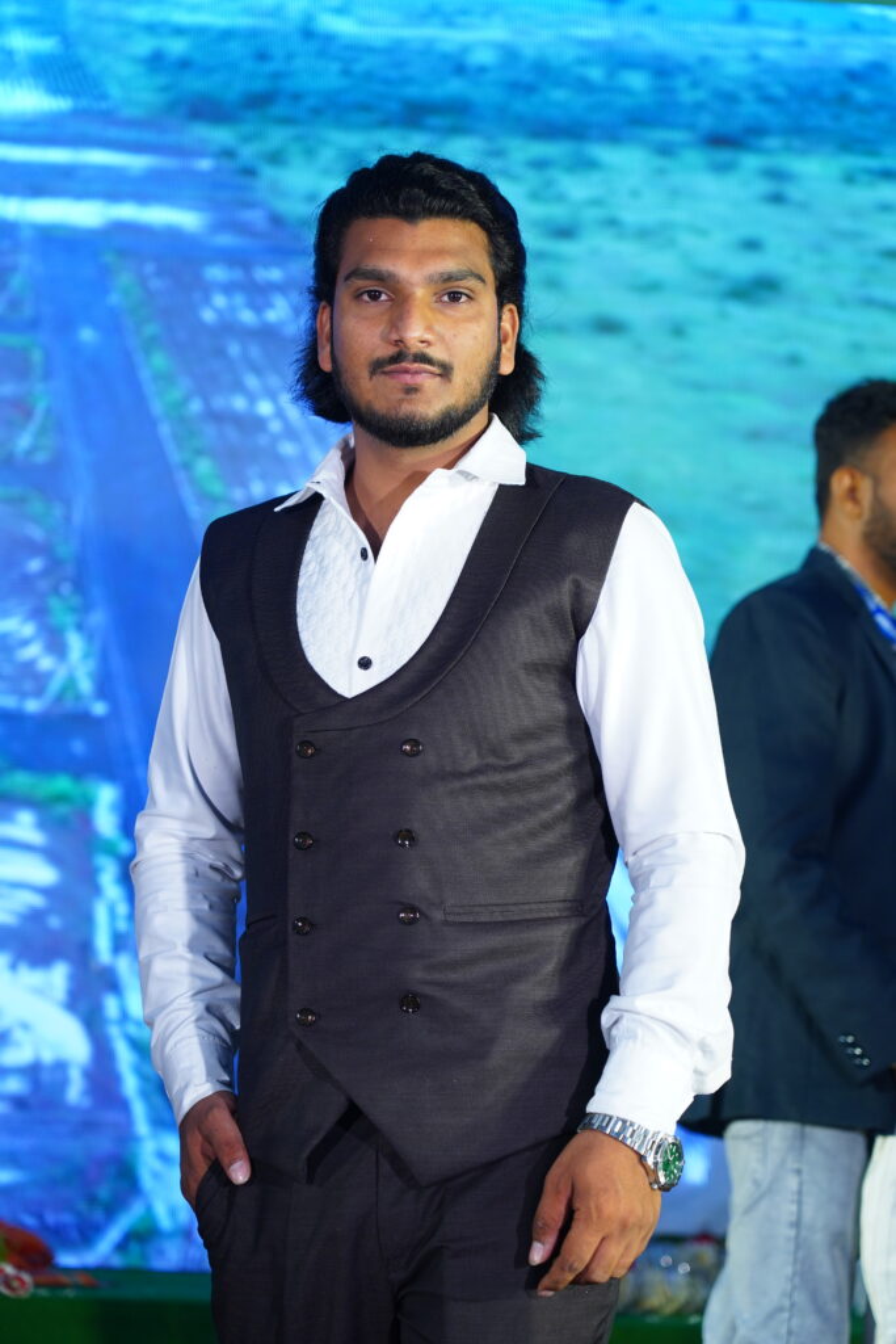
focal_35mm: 100
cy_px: 672
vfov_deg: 20.4
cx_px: 448
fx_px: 3732
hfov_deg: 13.7
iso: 800
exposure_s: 1/160
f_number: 4
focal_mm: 100
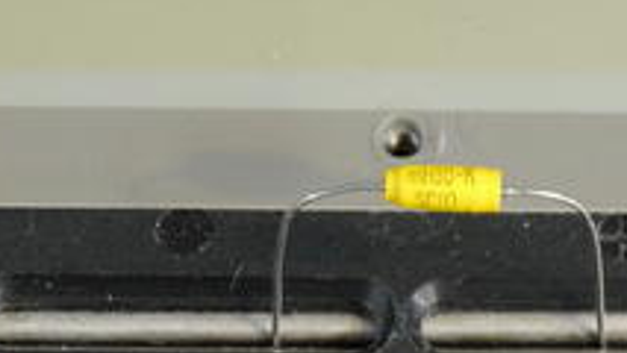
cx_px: 462
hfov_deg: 3.8
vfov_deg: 2.1
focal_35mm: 574
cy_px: 218
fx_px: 9547
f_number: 13
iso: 400
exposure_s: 1/1.3
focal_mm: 140
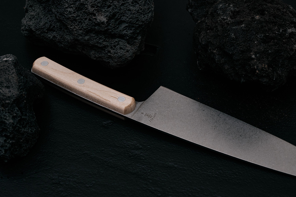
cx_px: 148
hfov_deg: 28.8
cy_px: 98
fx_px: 576
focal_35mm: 70
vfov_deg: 19.5
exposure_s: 1/250
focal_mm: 70
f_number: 8
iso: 1000
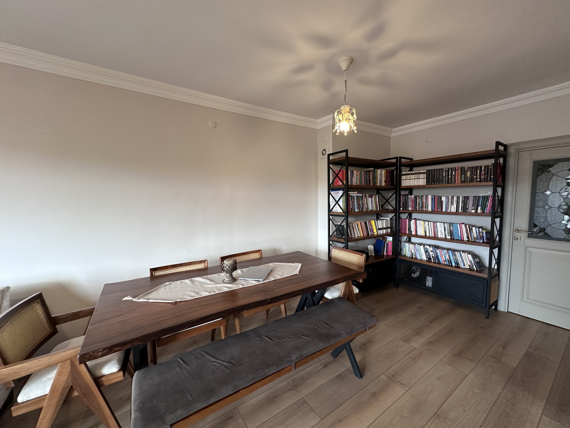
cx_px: 285
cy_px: 214
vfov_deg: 85.7
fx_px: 231
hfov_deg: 102.1
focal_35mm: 14
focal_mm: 2.22
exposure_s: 1/50
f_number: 2.2
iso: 200
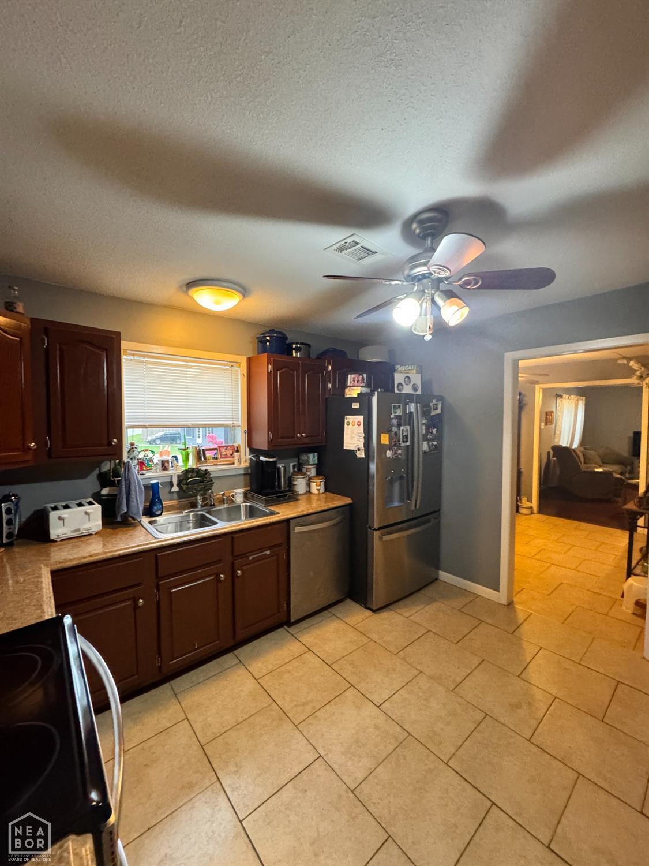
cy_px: 433
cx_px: 324
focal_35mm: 14
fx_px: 350
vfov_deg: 102.1
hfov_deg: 85.7
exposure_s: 1/60
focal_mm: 2.22
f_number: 2.2
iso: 800
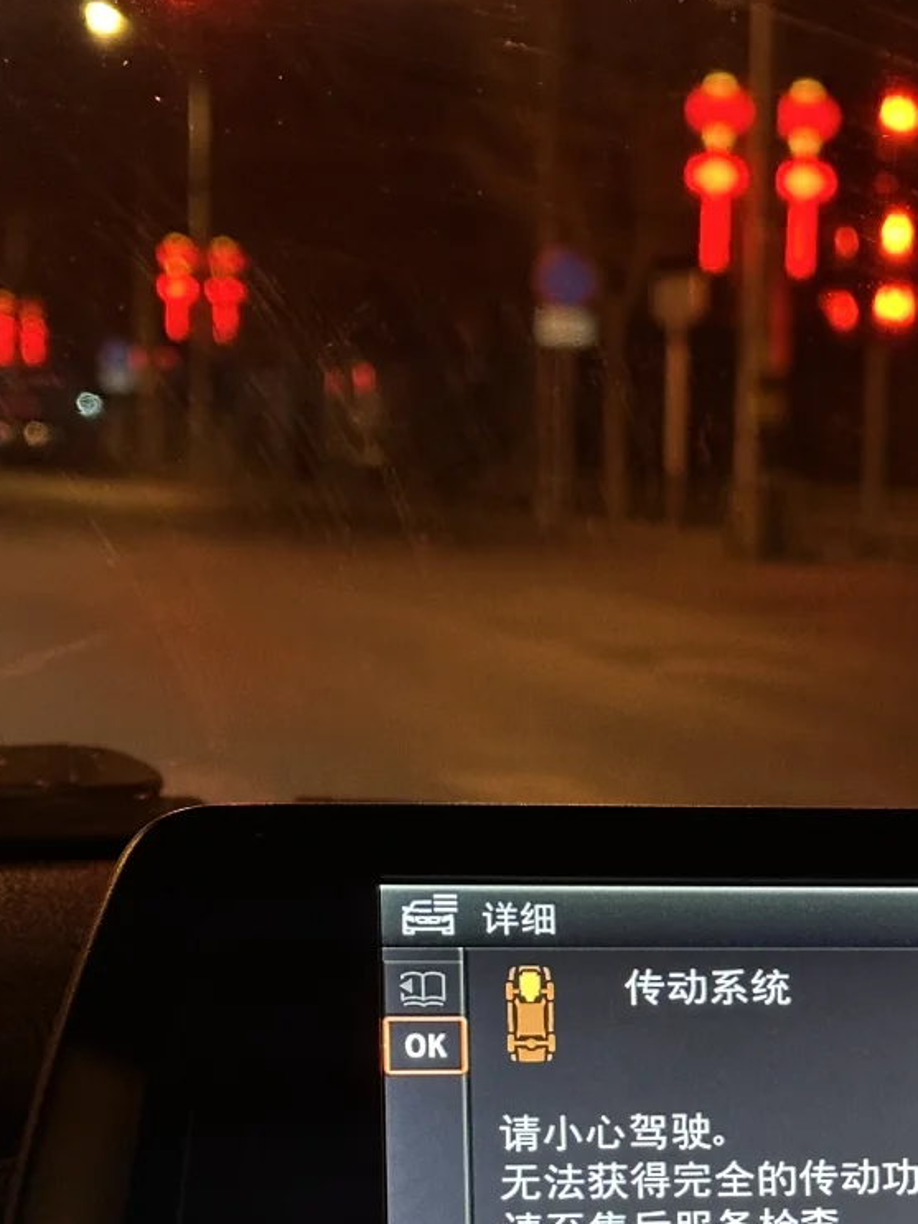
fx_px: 3289
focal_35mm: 93
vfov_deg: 20.6
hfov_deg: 15.7
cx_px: 786
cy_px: 1137
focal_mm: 6.86
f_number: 1.78
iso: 320
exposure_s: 1/33
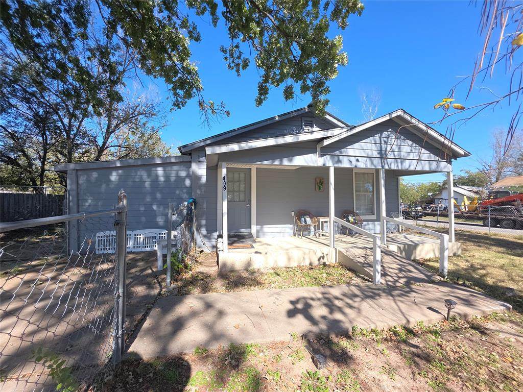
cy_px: 196
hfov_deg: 106.2
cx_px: 262
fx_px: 196
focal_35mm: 13
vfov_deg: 89.9
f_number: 1.9
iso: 20
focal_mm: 2.2
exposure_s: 1/404
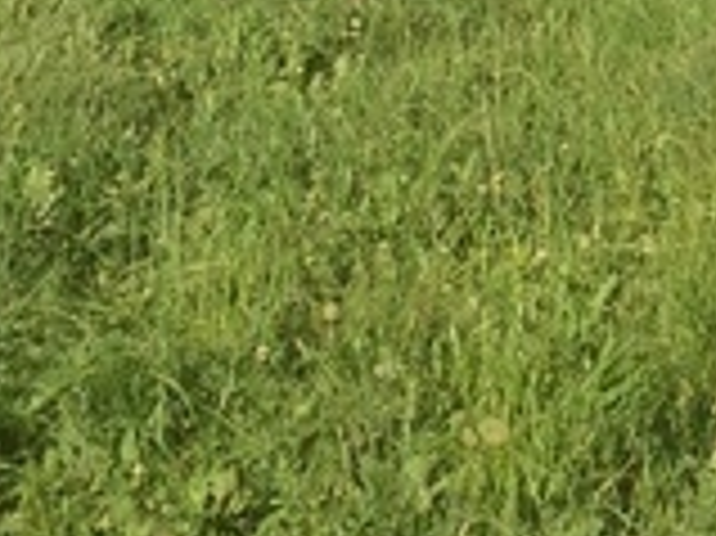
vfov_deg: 7.3
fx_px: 3865
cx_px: 1310
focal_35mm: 187
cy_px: -851
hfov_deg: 10.0
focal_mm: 4.15
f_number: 2.2
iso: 32
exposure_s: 1/1140
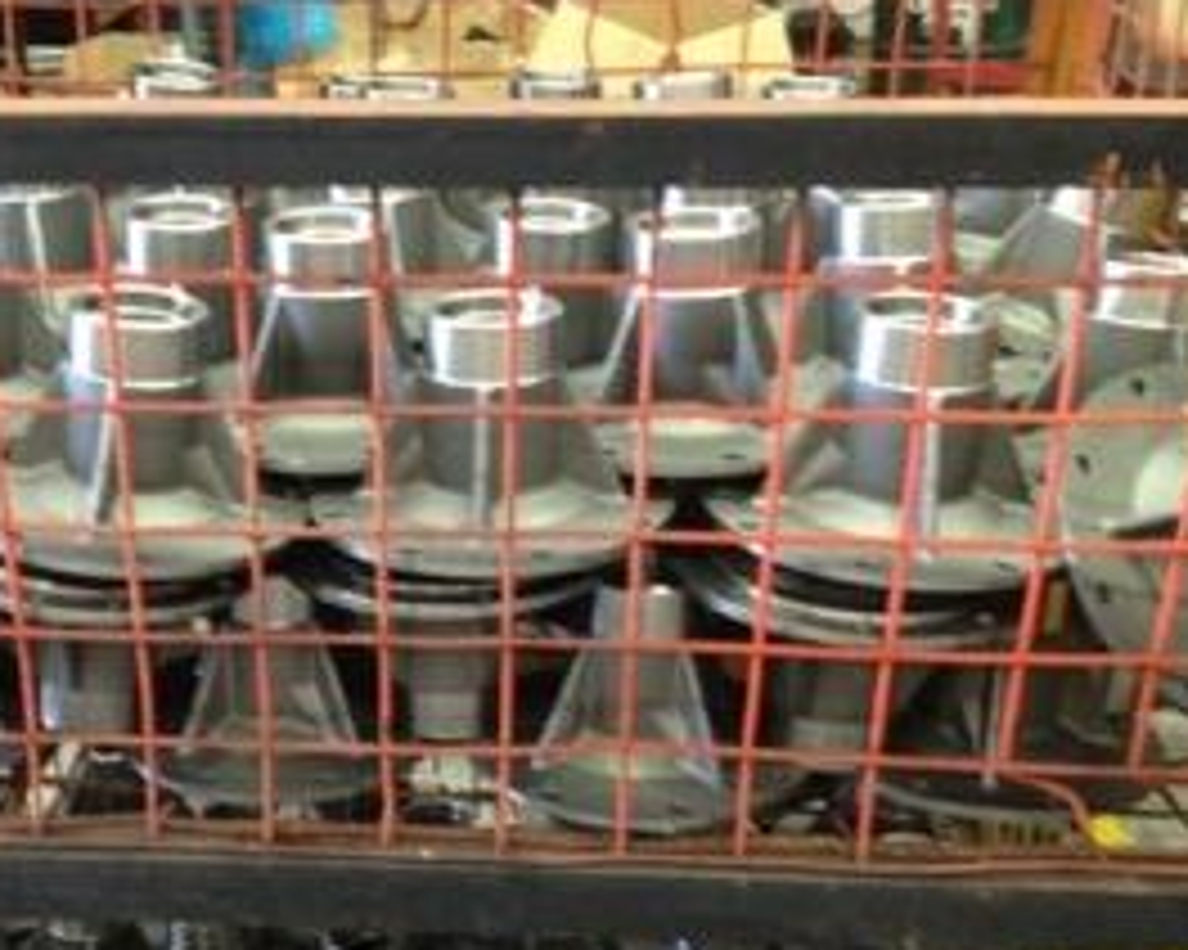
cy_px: 675
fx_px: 2039
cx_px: 351
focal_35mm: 58
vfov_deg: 26.0
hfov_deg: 32.1
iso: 200
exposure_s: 1/20
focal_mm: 4.28
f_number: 2.4
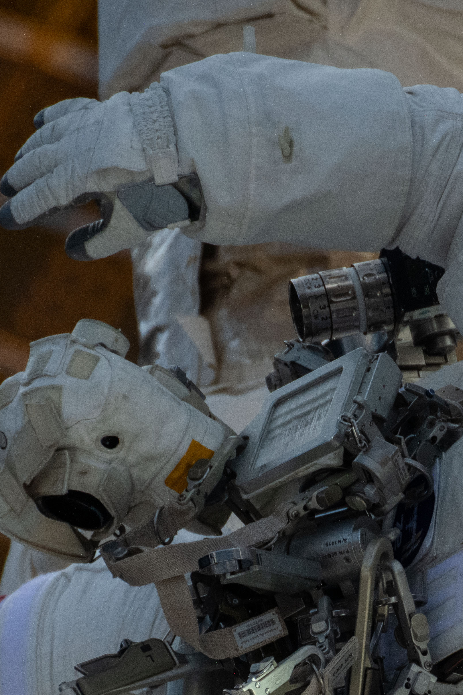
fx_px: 19042
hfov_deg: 1.4
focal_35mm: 987
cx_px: 335
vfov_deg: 2.1
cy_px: 669
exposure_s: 1/8000
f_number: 7.1
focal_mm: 290
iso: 1400
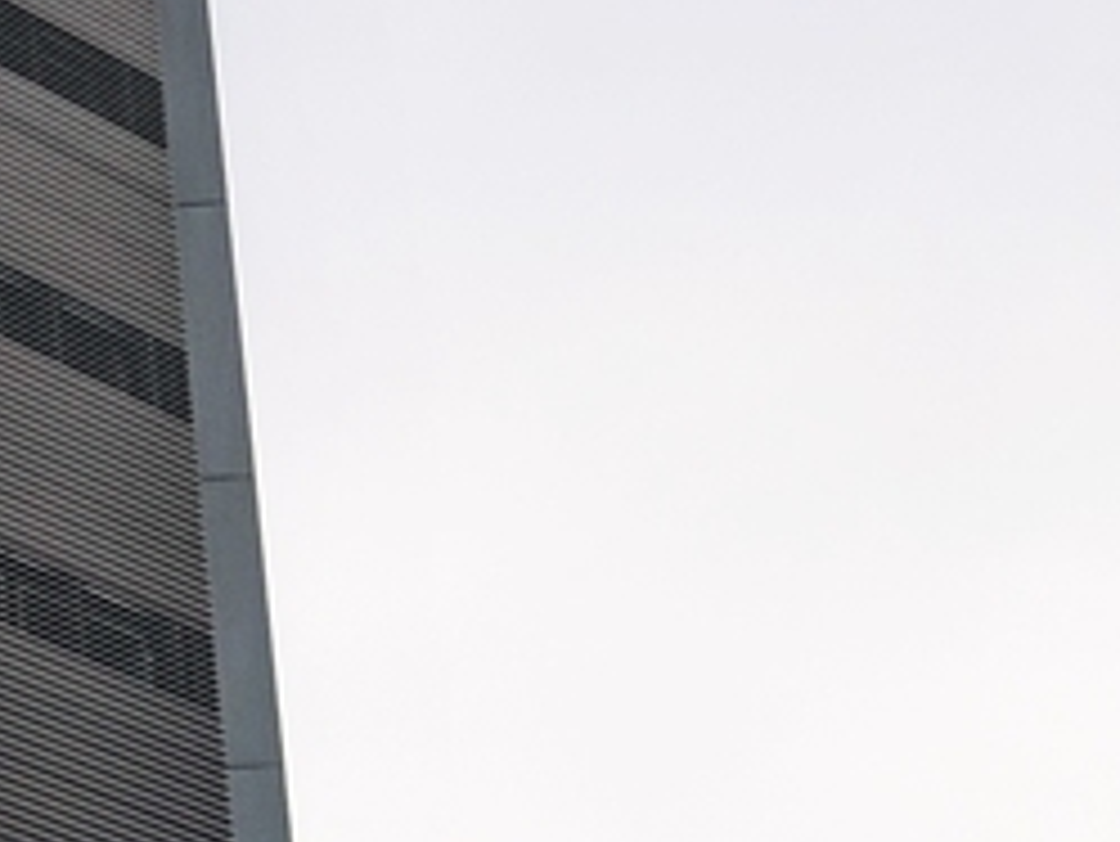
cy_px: 1405
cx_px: -1071
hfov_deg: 13.2
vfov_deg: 10.8
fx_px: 4208
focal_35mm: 130
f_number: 1.8
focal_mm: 4.44
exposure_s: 1/264
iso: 51
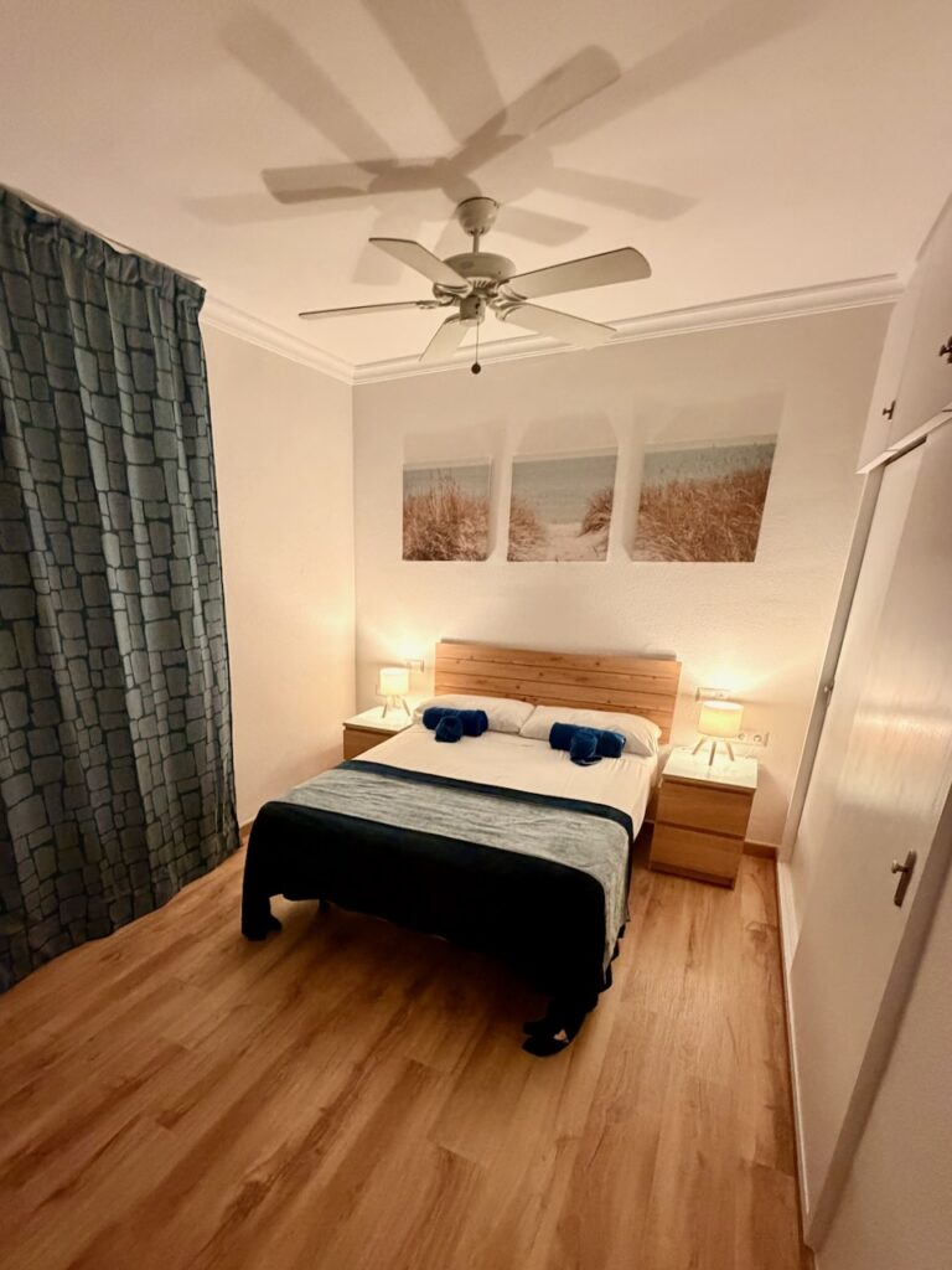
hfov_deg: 85.7
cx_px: 476
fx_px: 513
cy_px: 635
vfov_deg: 102.1
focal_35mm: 14
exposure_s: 1/50
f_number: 2.2
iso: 800
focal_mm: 2.22
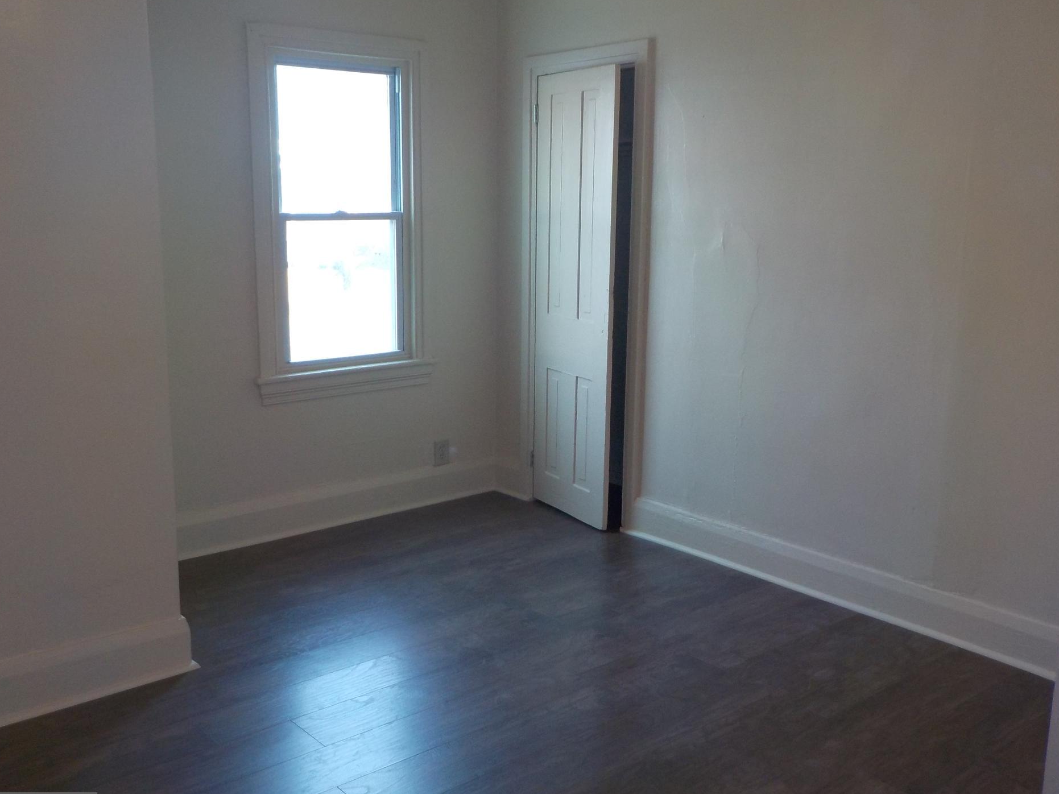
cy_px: 402
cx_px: 537
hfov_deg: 55.4
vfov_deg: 42.9
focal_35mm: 33
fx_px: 1009
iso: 200
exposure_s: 1/30
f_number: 3.3
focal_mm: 4.1
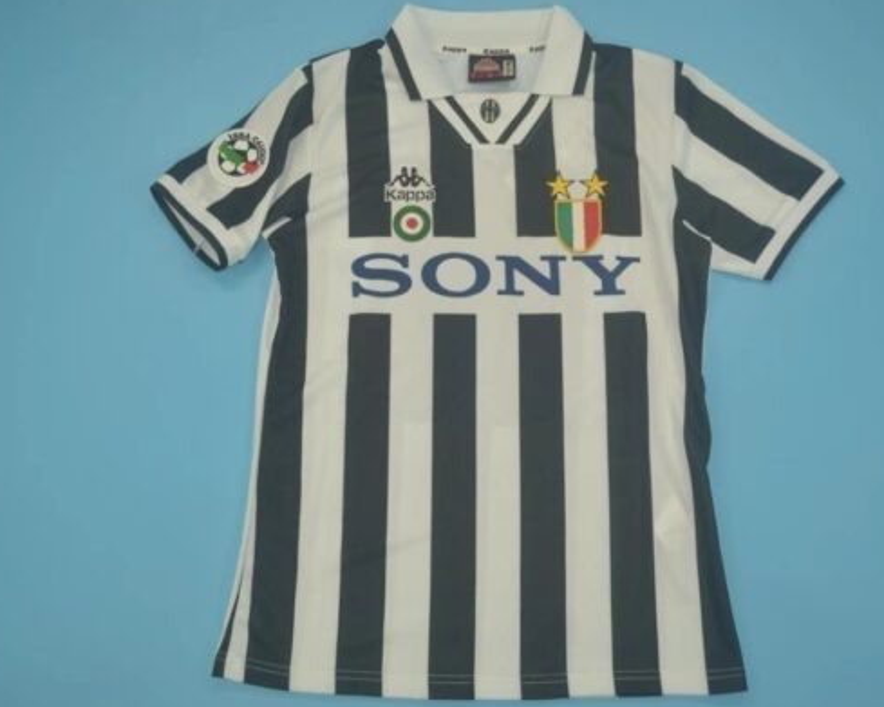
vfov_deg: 39.1
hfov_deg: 47.9
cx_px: 488
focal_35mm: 38
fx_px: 994
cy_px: 353
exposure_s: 1/160
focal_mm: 22
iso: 200
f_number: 4
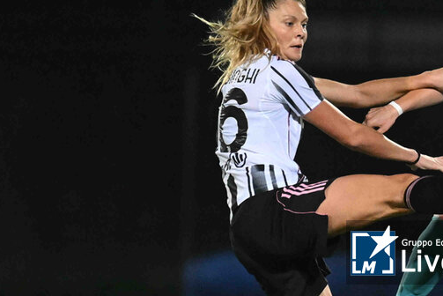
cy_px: 244
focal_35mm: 610
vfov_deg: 2.3
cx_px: 432
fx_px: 7510
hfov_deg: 3.4
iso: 4000
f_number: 3.5
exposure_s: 1/1000
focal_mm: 300
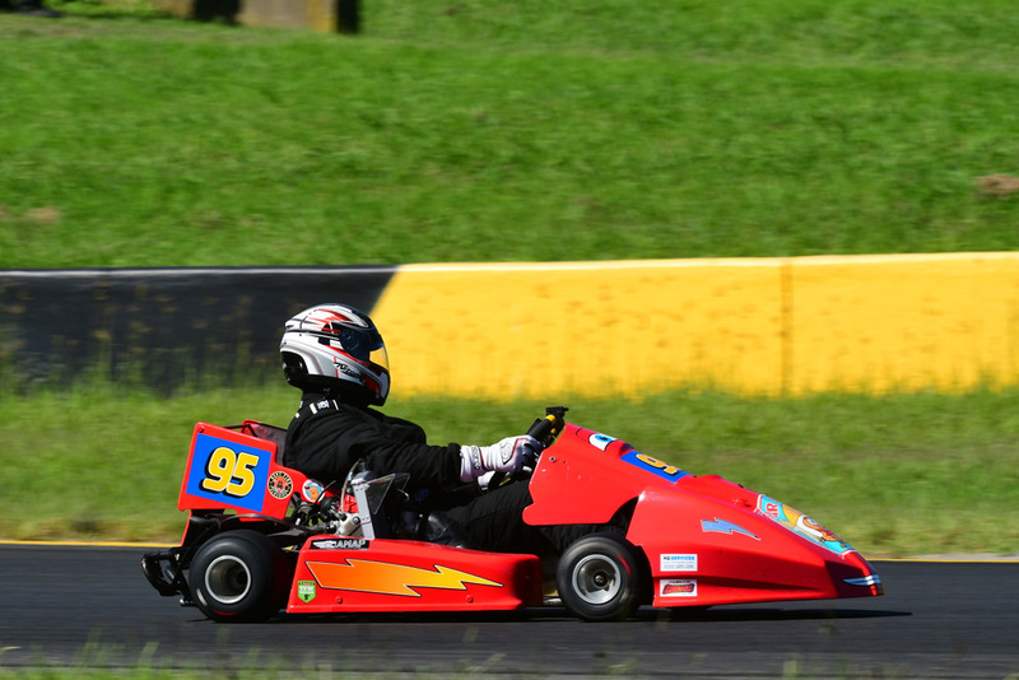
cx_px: 510
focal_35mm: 360
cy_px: 340
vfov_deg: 3.8
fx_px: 10193
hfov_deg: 5.7
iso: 500
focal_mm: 240
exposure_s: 1/640
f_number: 13
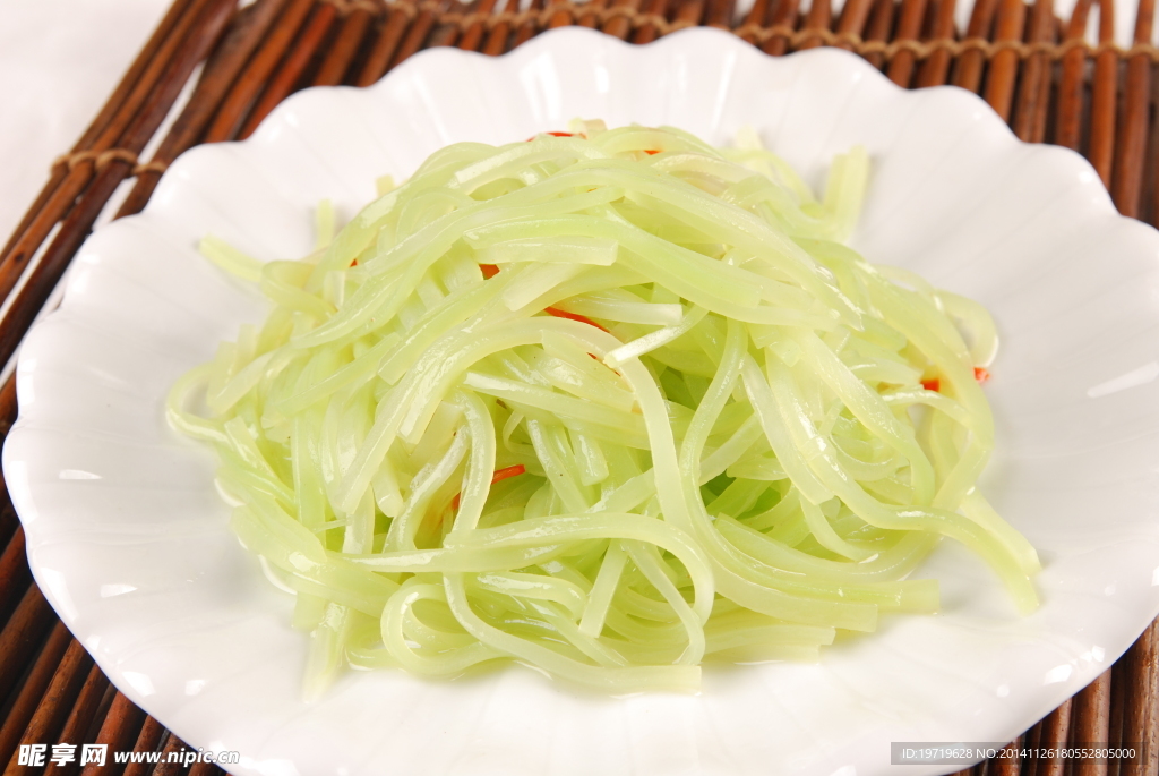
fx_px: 2417
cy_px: 388
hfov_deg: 27.0
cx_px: 580
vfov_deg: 18.2
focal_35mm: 75
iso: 200
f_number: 7.1
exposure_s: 1/100
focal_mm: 50
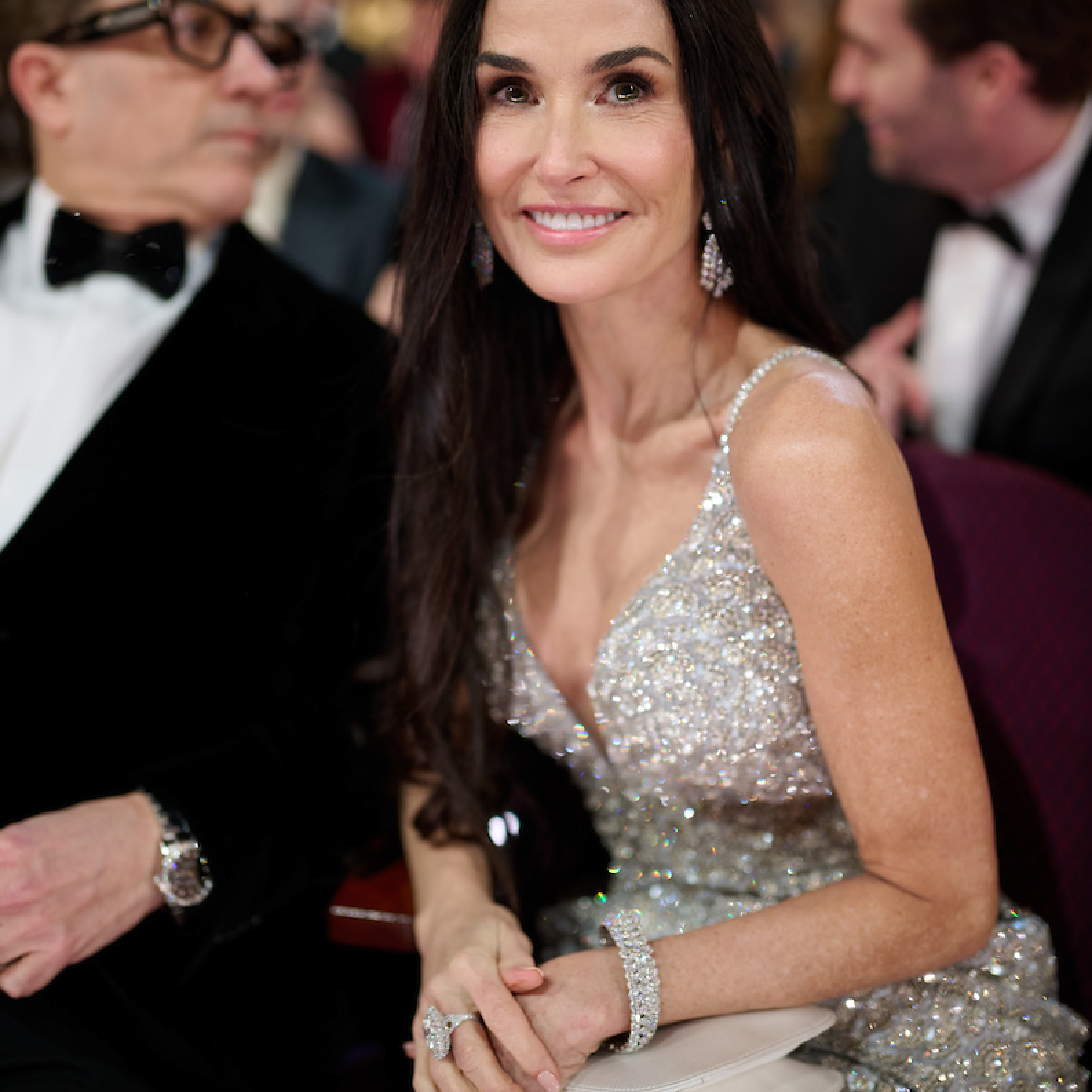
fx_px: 1606
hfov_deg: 37.6
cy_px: 527
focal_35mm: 45
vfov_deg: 37.5
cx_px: 548
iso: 400
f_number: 1.2
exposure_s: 1/80
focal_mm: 35
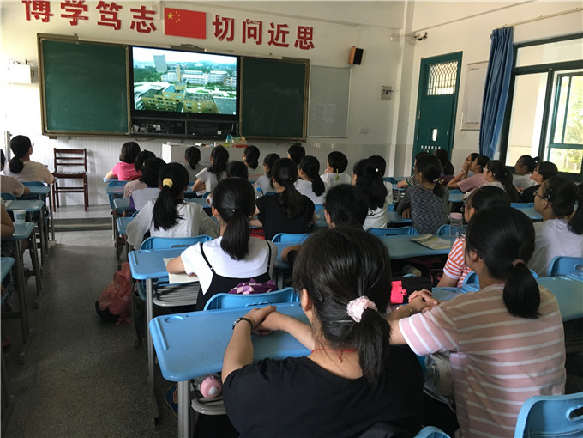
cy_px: 219
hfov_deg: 61.7
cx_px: 292
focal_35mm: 29
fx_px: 488
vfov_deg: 48.2
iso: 160
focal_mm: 4.15
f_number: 2.2
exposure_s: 1/33
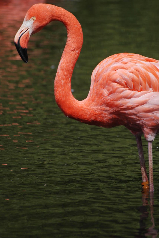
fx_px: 3750
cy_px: 95
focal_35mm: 566
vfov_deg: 3.6
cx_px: 94
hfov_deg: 2.4
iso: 200
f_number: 5.6
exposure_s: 1/800
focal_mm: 300
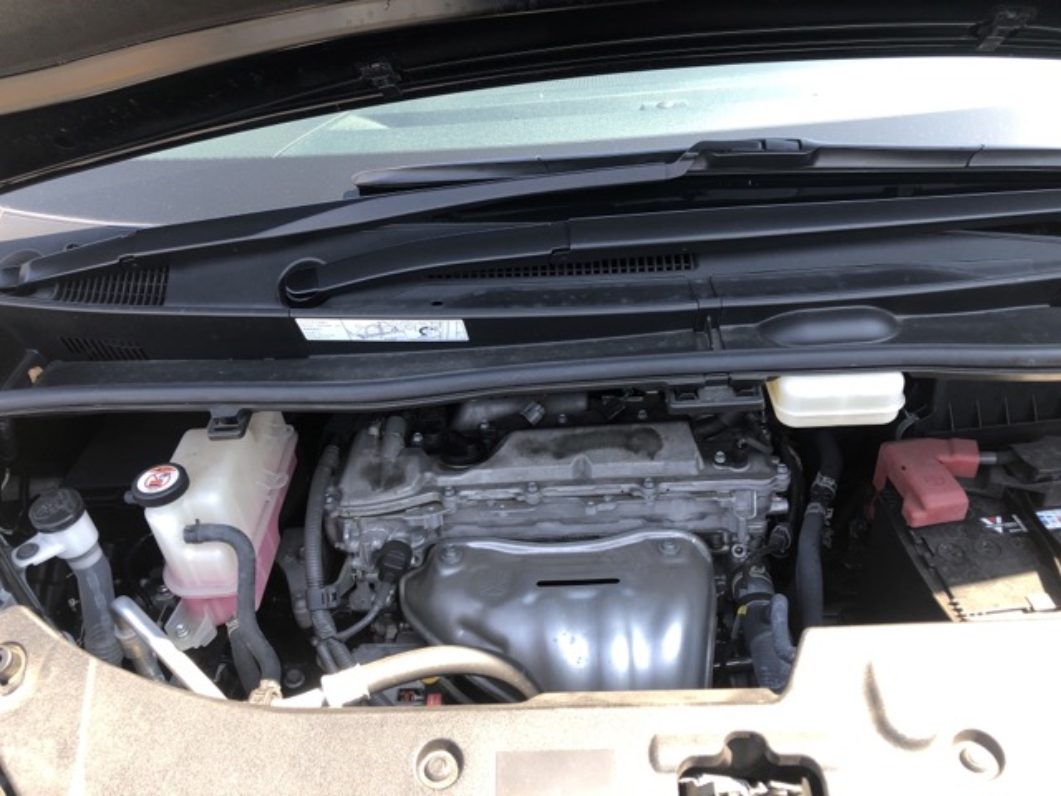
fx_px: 858
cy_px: 398
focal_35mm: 28
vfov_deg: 49.7
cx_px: 530
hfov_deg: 63.4
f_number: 1.8
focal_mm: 3.99
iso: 25
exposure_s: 1/120
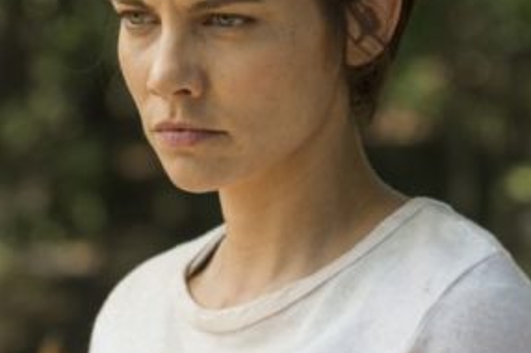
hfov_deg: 8.1
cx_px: -121
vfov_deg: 5.4
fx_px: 3698
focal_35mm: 251
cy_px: 357
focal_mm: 70
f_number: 3.2
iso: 200
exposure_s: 1/640
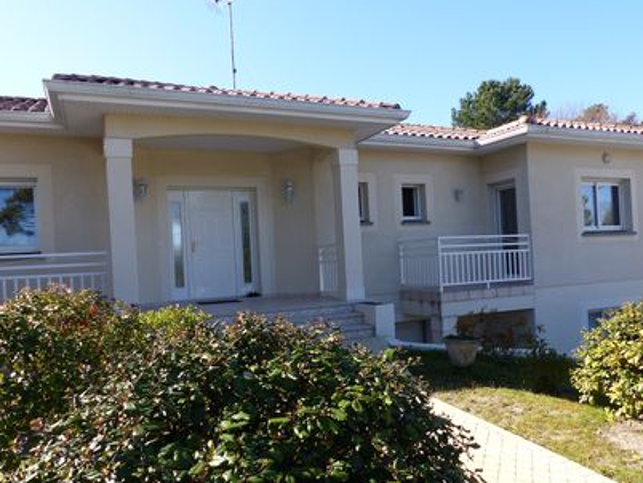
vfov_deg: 49.7
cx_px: 334
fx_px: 520
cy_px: 262
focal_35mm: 28
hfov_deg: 63.4
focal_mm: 4.5
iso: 100
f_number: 4
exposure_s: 1/320
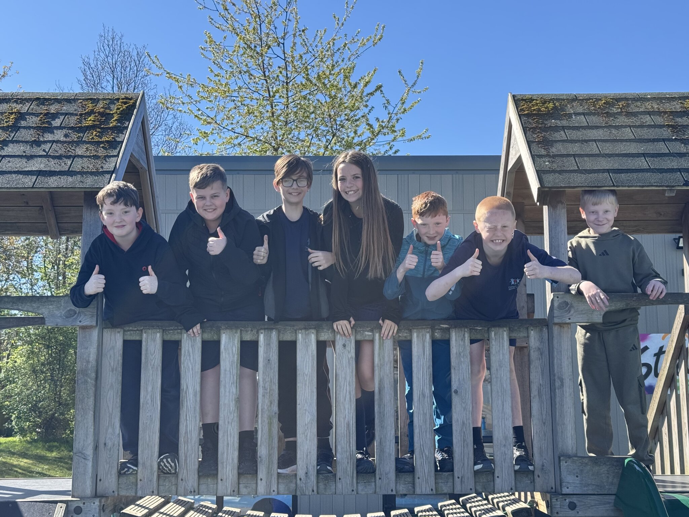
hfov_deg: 39.7
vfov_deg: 30.3
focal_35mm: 48
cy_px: 258
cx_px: 344
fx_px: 955
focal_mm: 6.76
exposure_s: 1/1490
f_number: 1.78
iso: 64
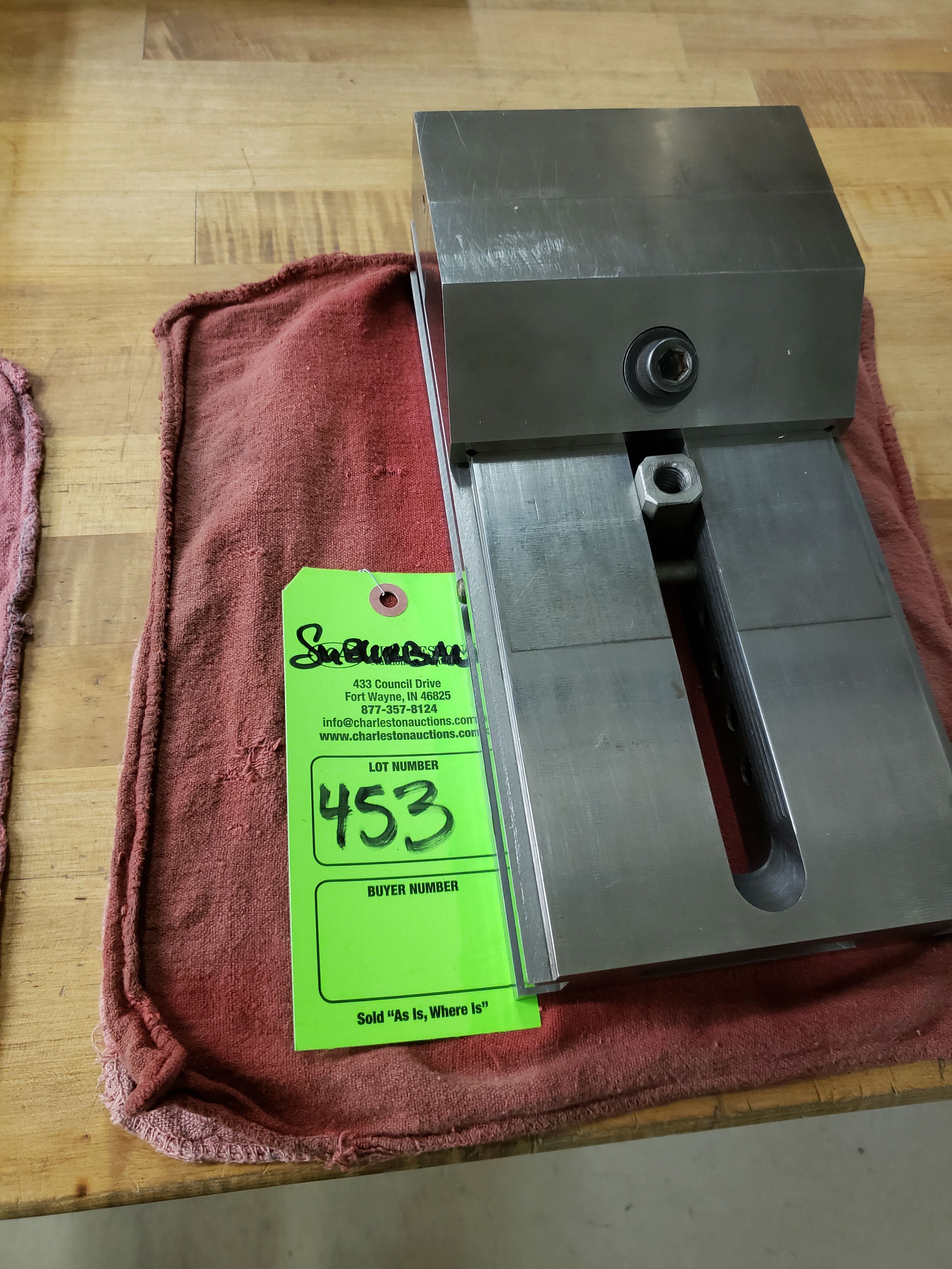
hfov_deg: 53.1
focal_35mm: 26
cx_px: 476
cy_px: 634
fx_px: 953
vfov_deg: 67.3
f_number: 1.5
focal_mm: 4.3
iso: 200
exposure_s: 1/60
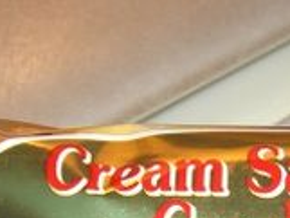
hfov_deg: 12.8
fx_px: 1283
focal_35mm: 153
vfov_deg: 9.5
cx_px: 249
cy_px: 291
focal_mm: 6.2
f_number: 2.7
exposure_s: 1/60
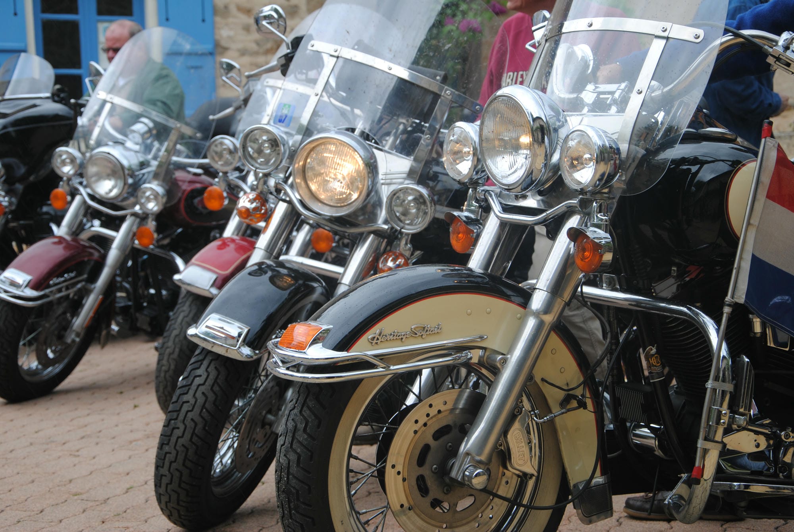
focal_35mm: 75
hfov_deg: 27.0
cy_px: 266
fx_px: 1656
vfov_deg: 18.2
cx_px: 397
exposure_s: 1/125
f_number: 5.6
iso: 100
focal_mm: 50
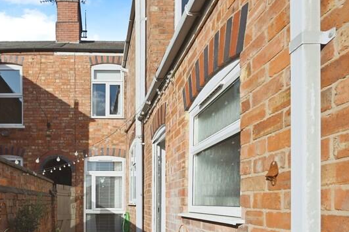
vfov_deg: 44.4
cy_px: 201
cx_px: 100
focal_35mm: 27
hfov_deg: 64.5
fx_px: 262
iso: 100
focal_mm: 14
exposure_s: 1/320
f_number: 9
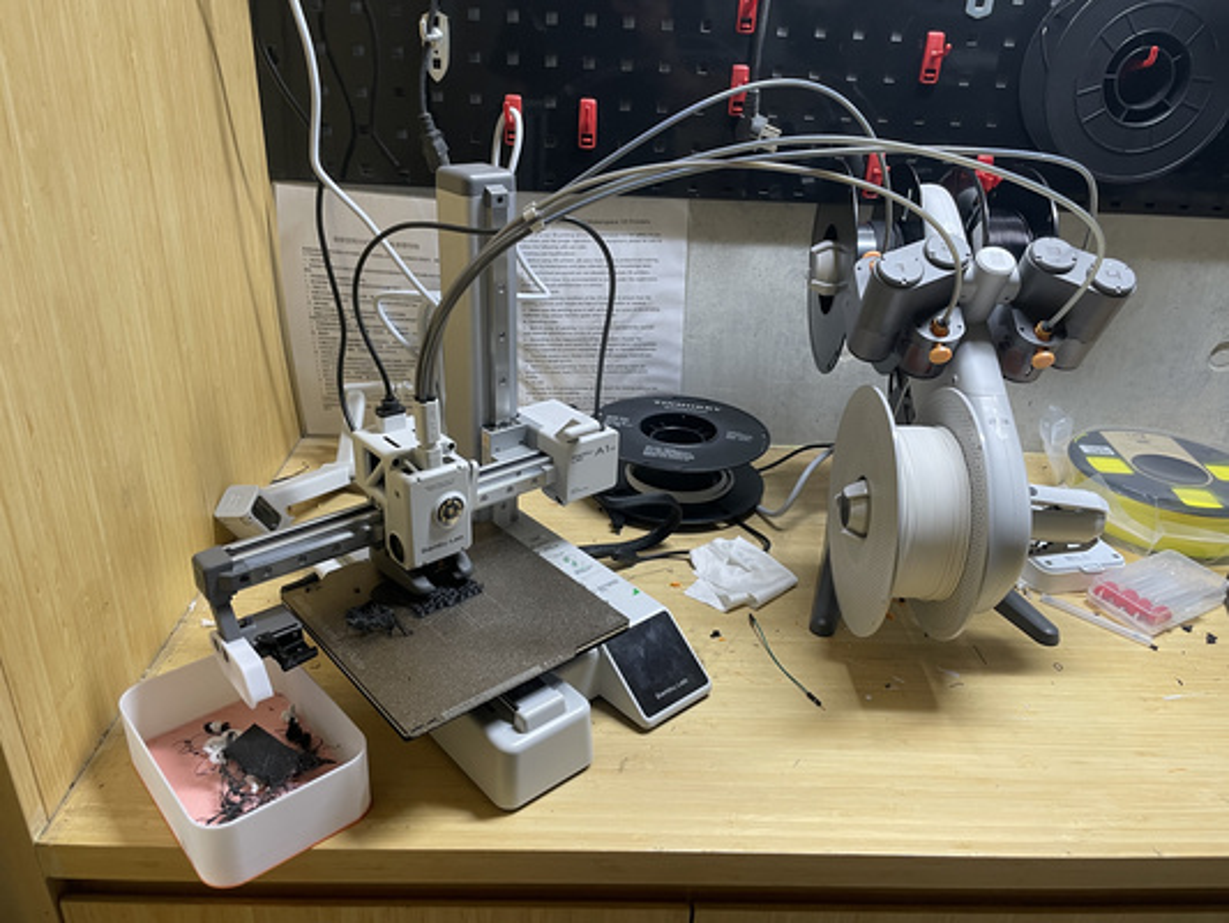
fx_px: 923
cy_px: 462
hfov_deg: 67.3
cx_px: 614
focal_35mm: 26
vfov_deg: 53.1
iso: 100
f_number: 1.6
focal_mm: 4.2
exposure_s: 1/50
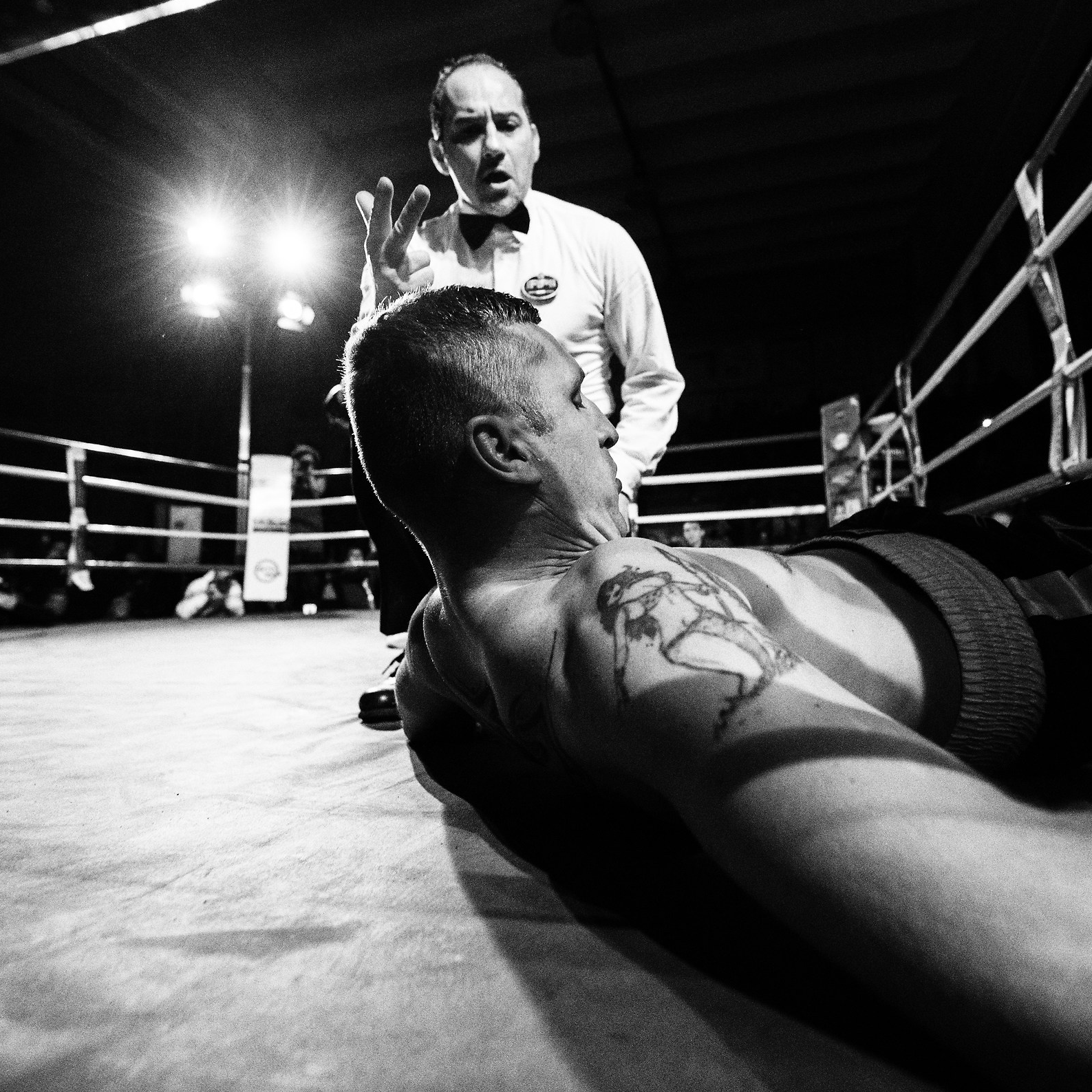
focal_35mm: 18
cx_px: 664
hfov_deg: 79.6
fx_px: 642
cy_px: 550
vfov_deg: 80.7
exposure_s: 1/640
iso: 5000
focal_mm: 14
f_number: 3.2
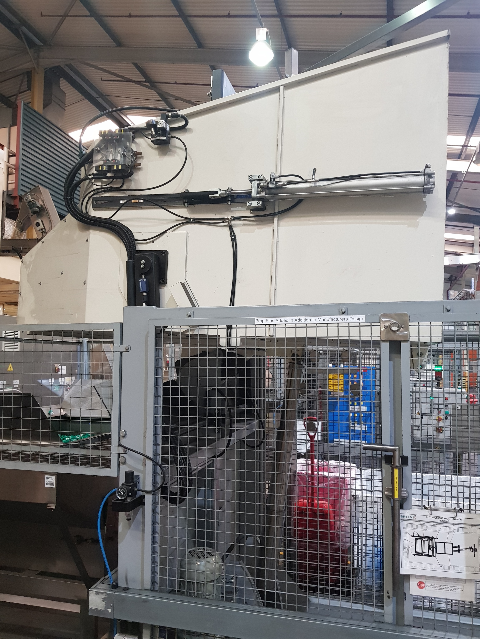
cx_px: 240
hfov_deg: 53.1
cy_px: 320
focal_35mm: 26
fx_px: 481
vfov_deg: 67.3
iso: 250
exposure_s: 1/33
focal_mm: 4.3
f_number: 1.7
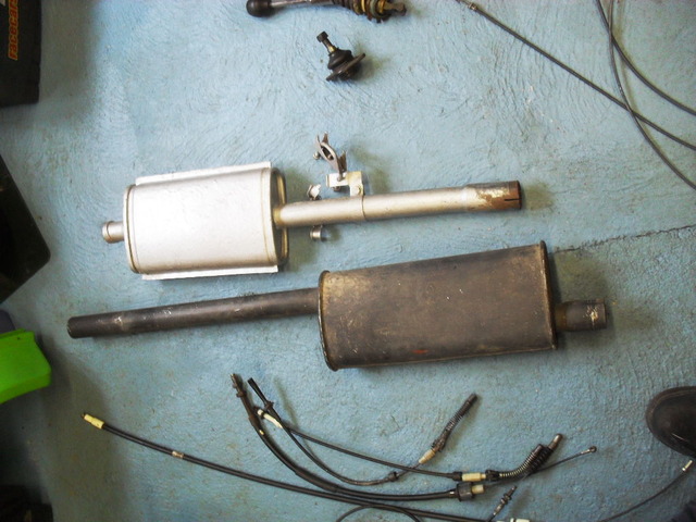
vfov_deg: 40.7
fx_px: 704
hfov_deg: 52.6
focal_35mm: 35
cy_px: 261
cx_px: 348
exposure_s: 1/30
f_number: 3.2
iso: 200
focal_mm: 6.3
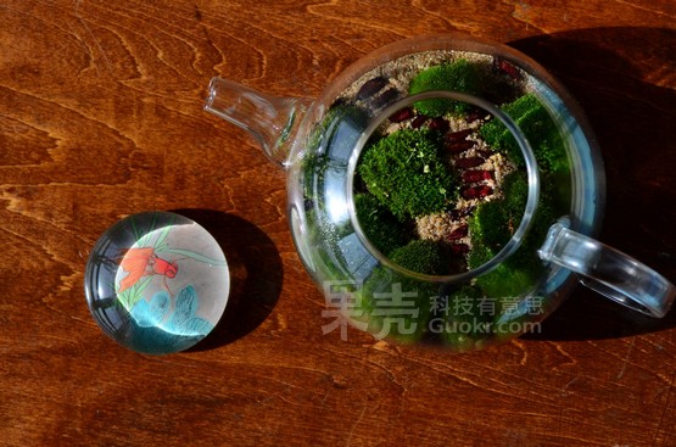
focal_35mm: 158
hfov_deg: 13.1
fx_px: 2950
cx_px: 338
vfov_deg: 8.7
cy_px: 224
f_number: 7.1
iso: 160
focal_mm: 105
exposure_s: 1/160
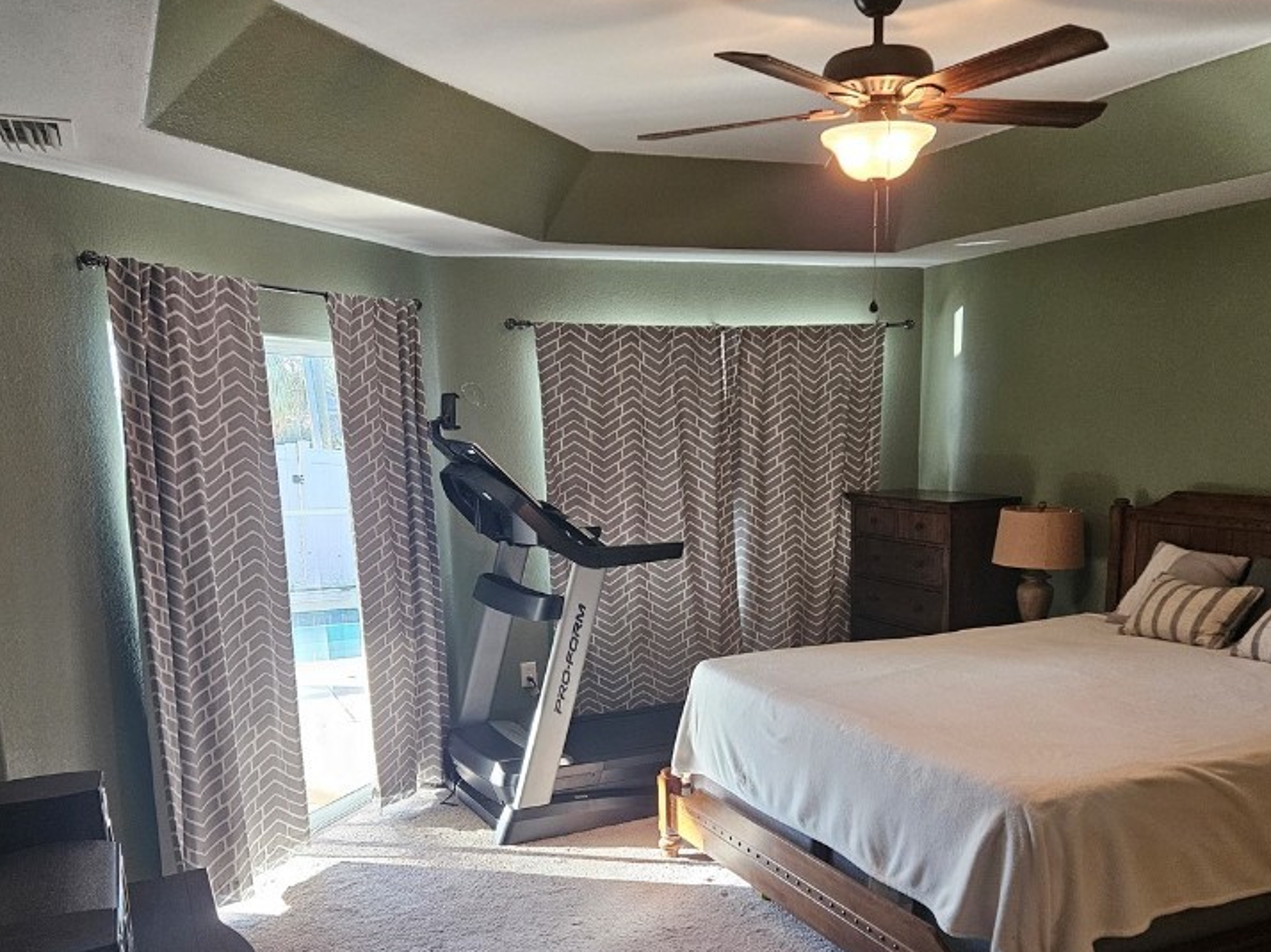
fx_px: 1211
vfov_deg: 42.2
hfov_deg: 55.3
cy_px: 657
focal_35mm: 33
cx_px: 682
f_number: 1.8
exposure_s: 1/120
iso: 500
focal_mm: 5.4
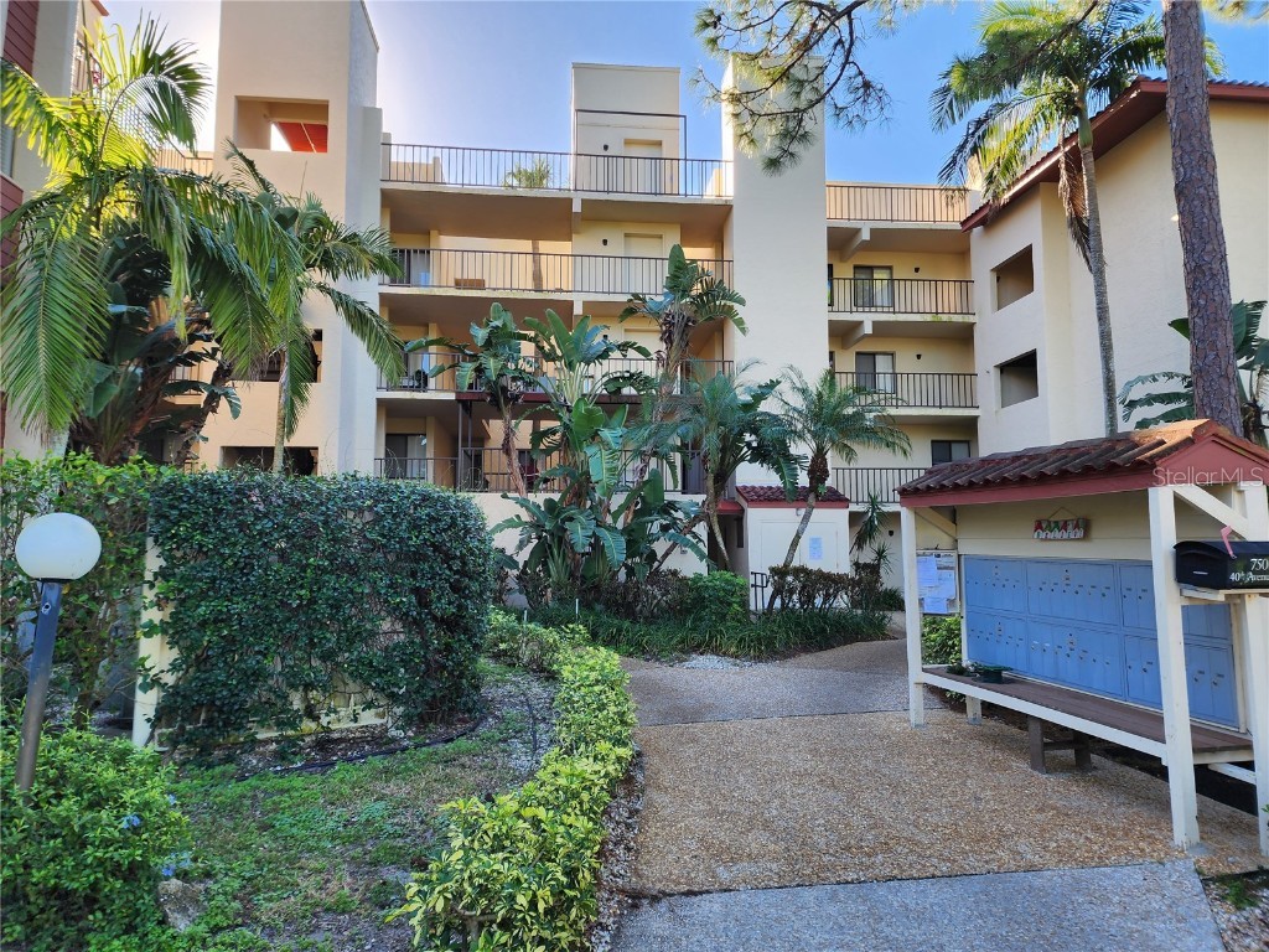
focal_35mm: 23
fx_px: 843
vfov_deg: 58.9
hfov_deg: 73.9
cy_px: 476
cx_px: 634
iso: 20
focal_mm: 6.4
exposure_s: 1/180
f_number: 1.8
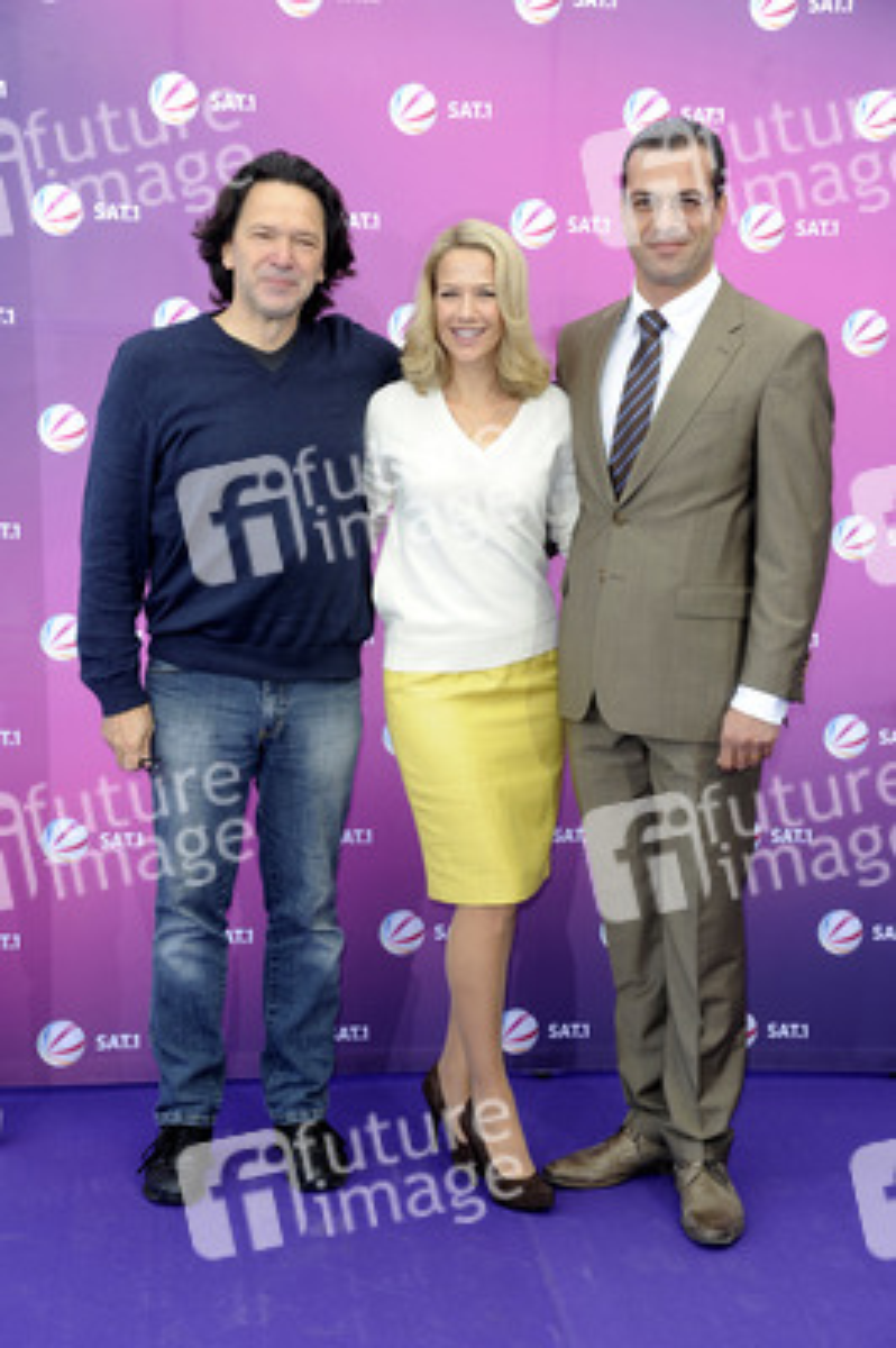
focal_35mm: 65
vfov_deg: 31.0
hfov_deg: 20.9
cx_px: 448
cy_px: 674
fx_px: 2431
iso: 320
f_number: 6.3
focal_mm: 65
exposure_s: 1/160
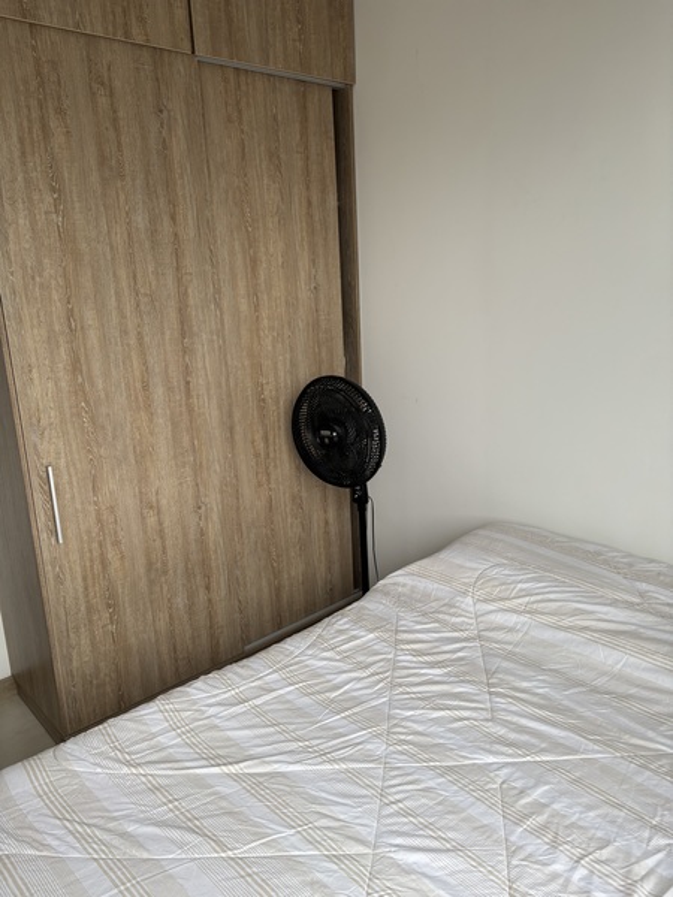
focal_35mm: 26
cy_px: 448
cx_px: 336
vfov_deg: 67.3
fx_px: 674
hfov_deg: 53.1
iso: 80
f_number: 1.6
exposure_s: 1/121
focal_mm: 5.96
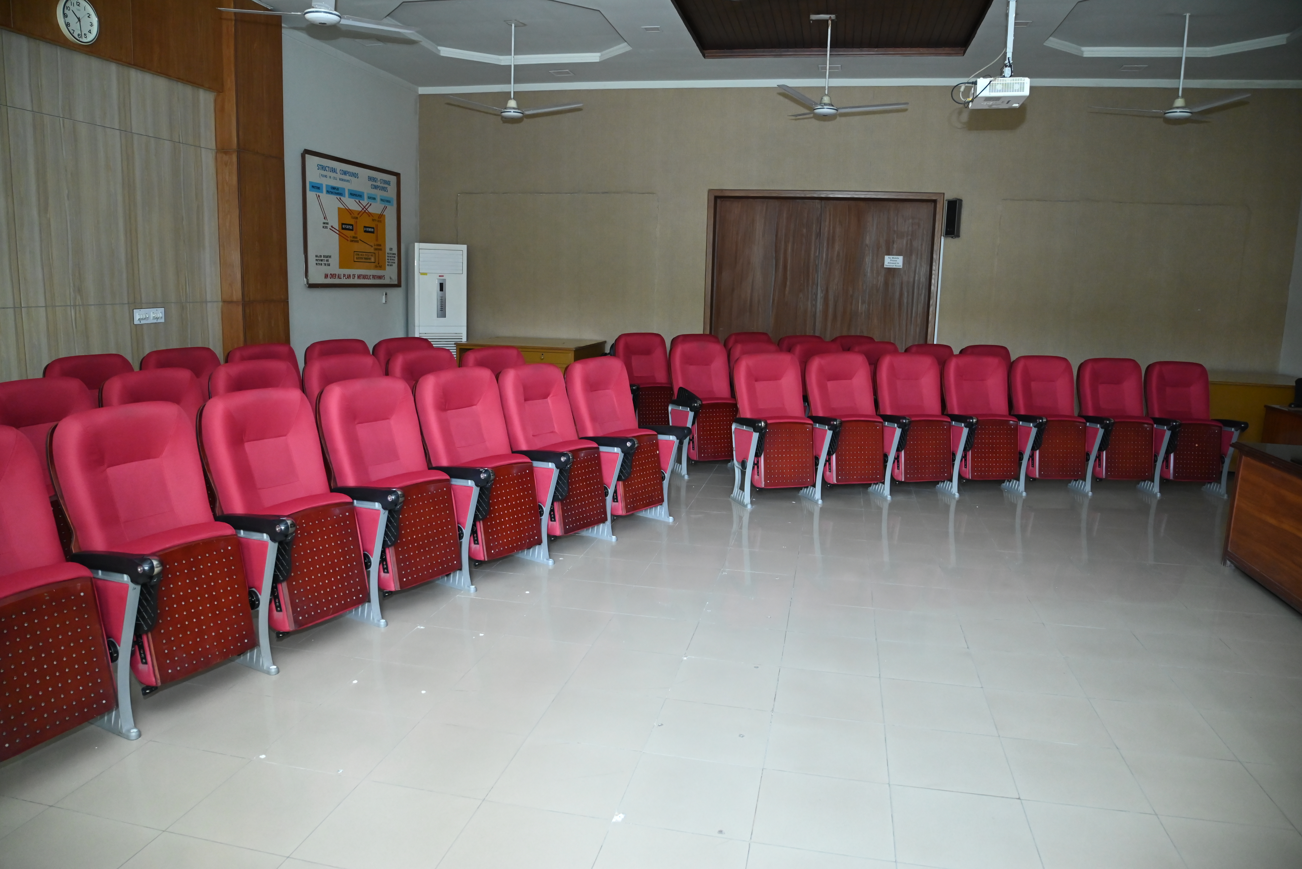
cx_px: 651
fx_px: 1049
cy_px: 434
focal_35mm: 29
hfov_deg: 63.6
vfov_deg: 45.0
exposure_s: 1/125
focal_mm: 29
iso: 3200
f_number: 4
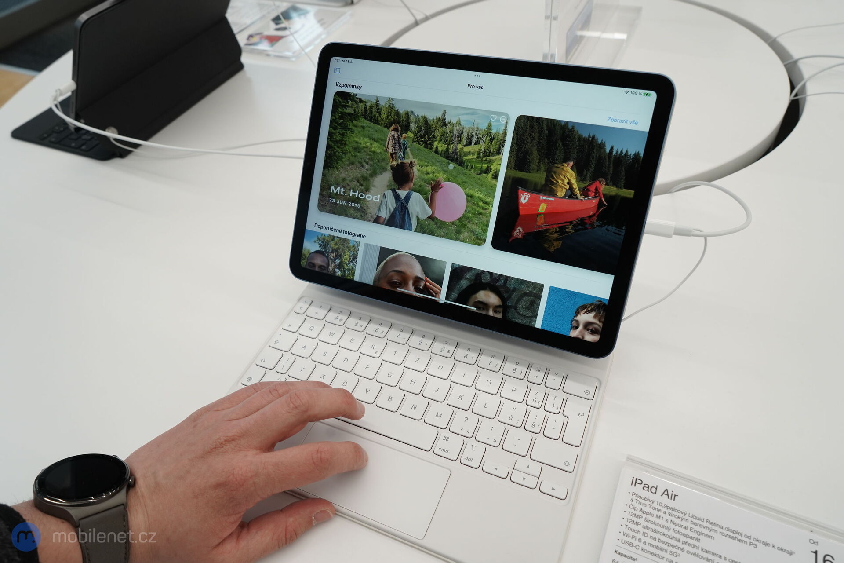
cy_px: 282
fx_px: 586
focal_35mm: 25
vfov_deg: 51.3
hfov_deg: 71.5
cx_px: 422
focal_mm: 25
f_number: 7.1
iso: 1250
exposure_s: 1/160
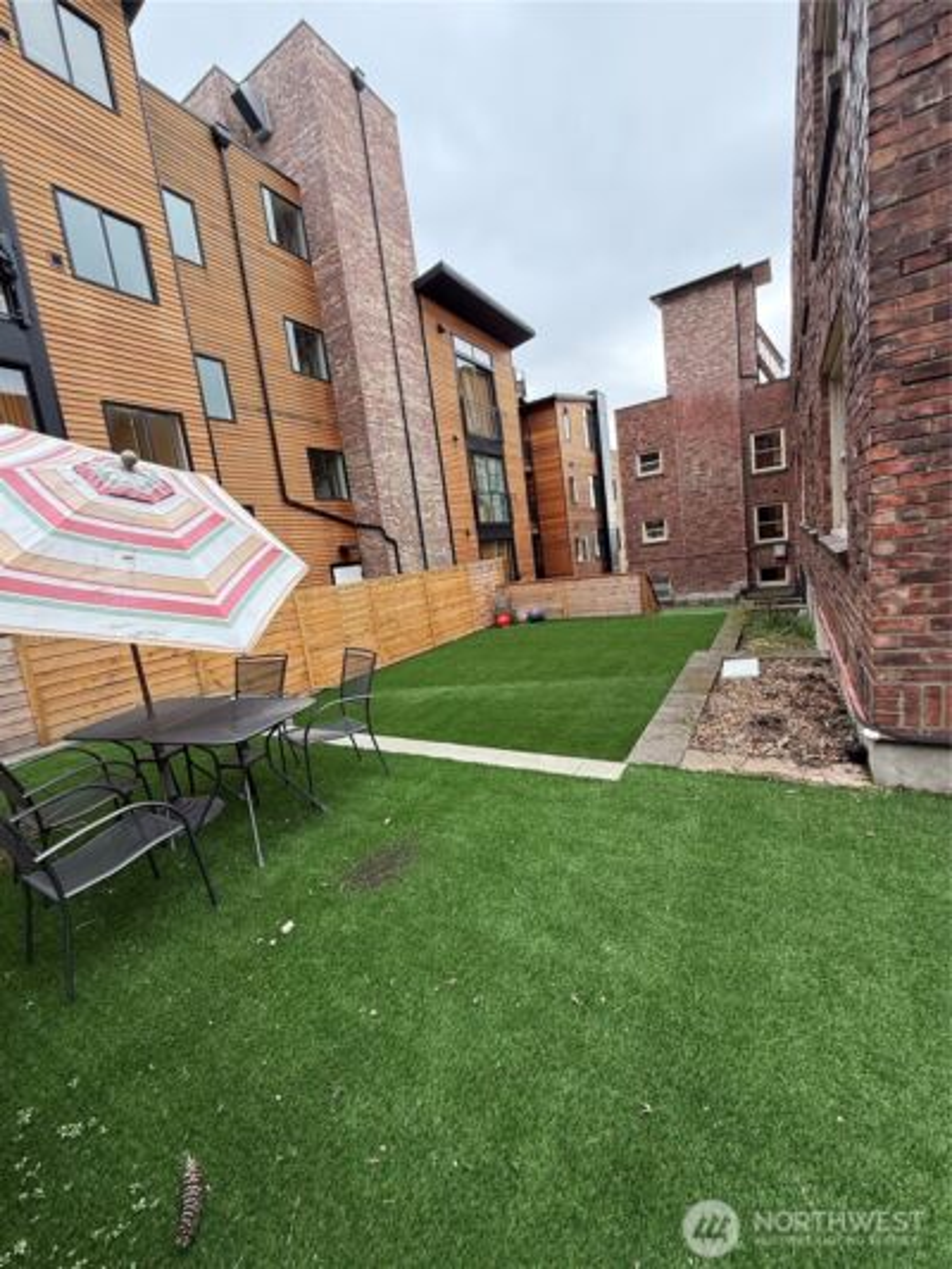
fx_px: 513
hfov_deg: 85.7
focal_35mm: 14
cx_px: 476
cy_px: 634
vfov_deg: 102.1
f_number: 2.2
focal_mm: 2.22
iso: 64
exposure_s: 1/164
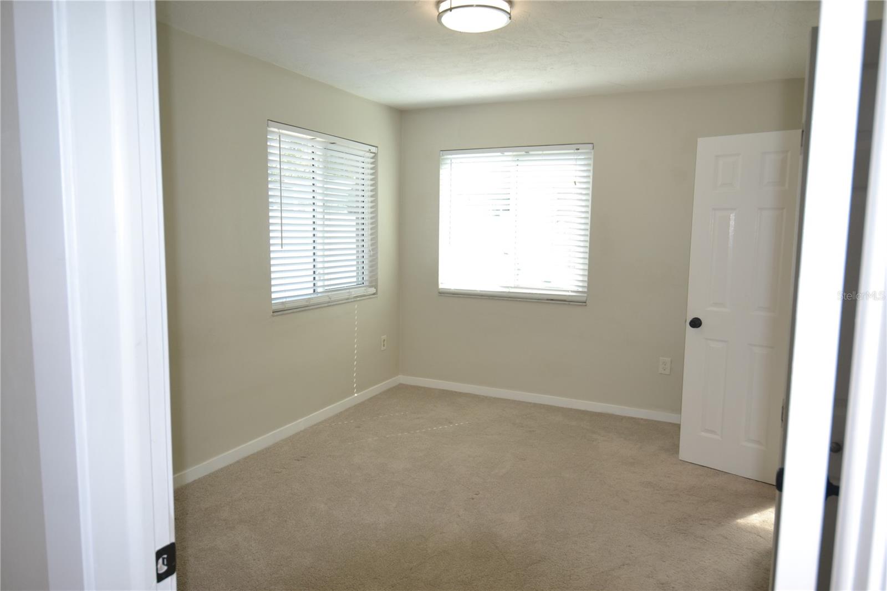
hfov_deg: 77.3
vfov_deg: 56.1
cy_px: 296
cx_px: 444
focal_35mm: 22
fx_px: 554
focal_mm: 15
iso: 320
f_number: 4
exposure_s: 1/125
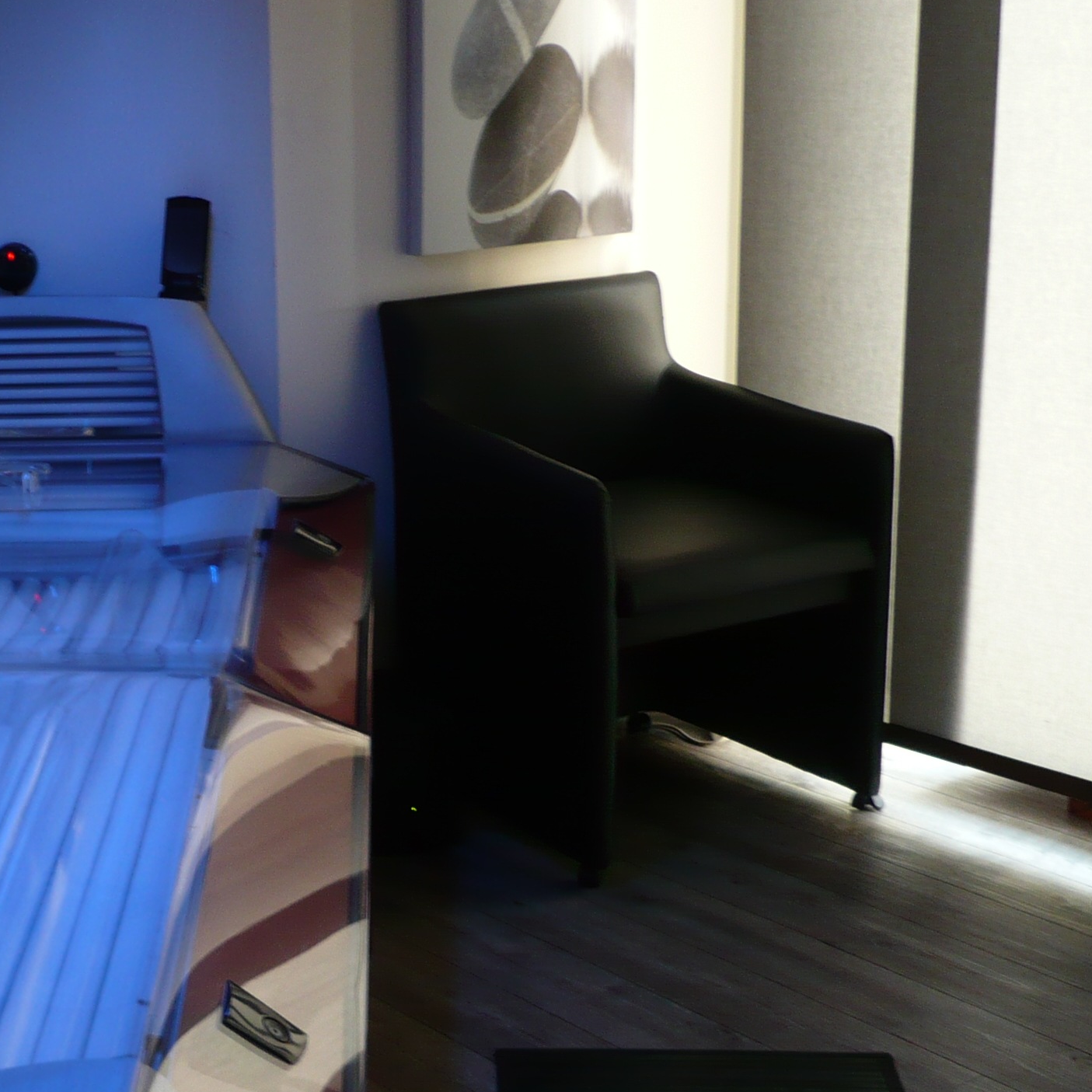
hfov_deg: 27.0
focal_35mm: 62
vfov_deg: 27.7
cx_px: 155
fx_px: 2213
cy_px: 606
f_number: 2.8
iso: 100
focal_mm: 5.8
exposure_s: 1/8
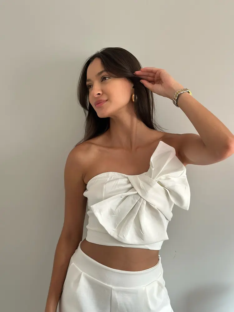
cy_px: 156
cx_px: 117
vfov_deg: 39.7
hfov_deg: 30.3
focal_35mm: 48
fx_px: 433
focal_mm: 6.86
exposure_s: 1/128
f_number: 1.78
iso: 80
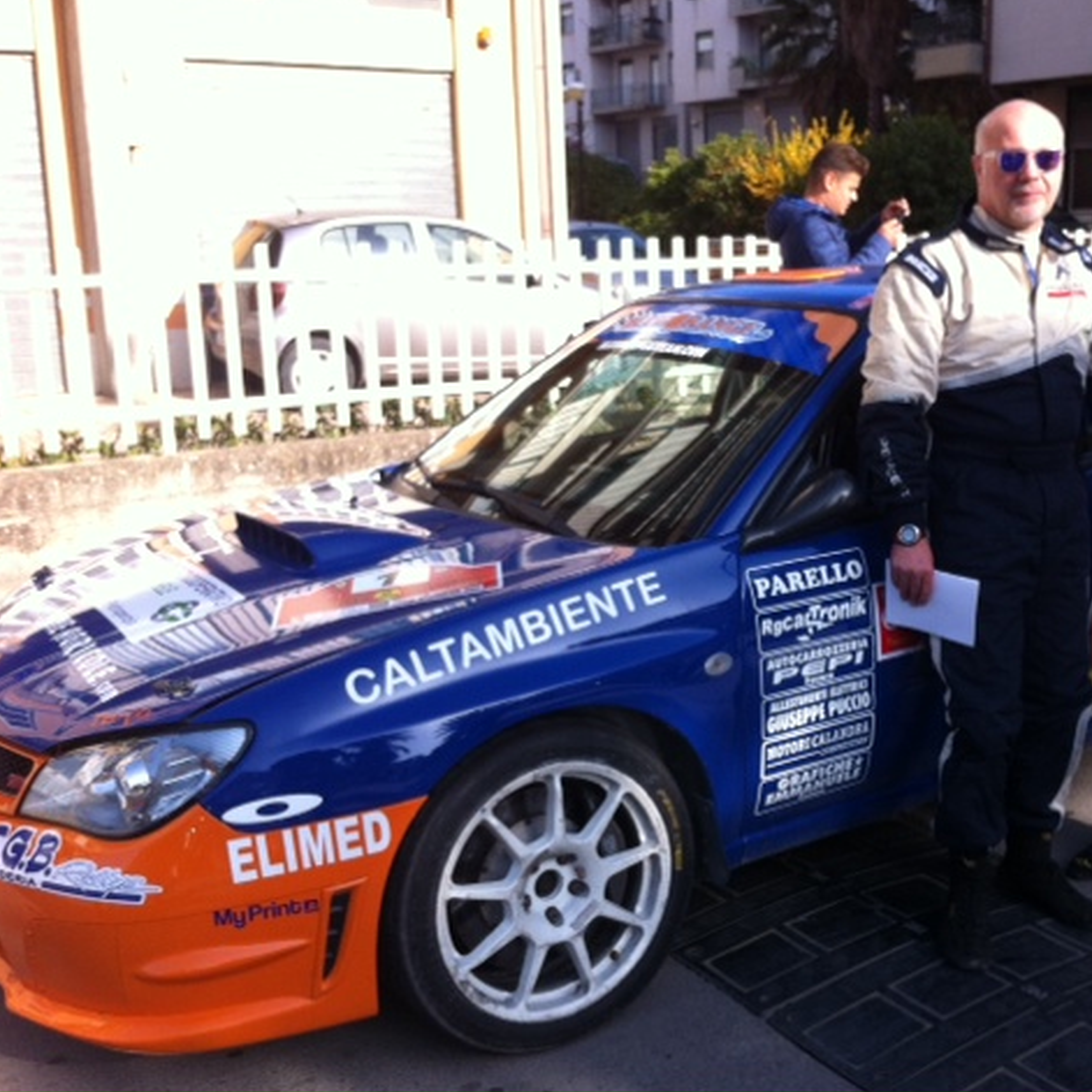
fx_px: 1499
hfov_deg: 39.6
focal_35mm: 42
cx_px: 726
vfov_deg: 40.0
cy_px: 540
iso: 80
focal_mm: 3.85
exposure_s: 1/464
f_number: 2.8
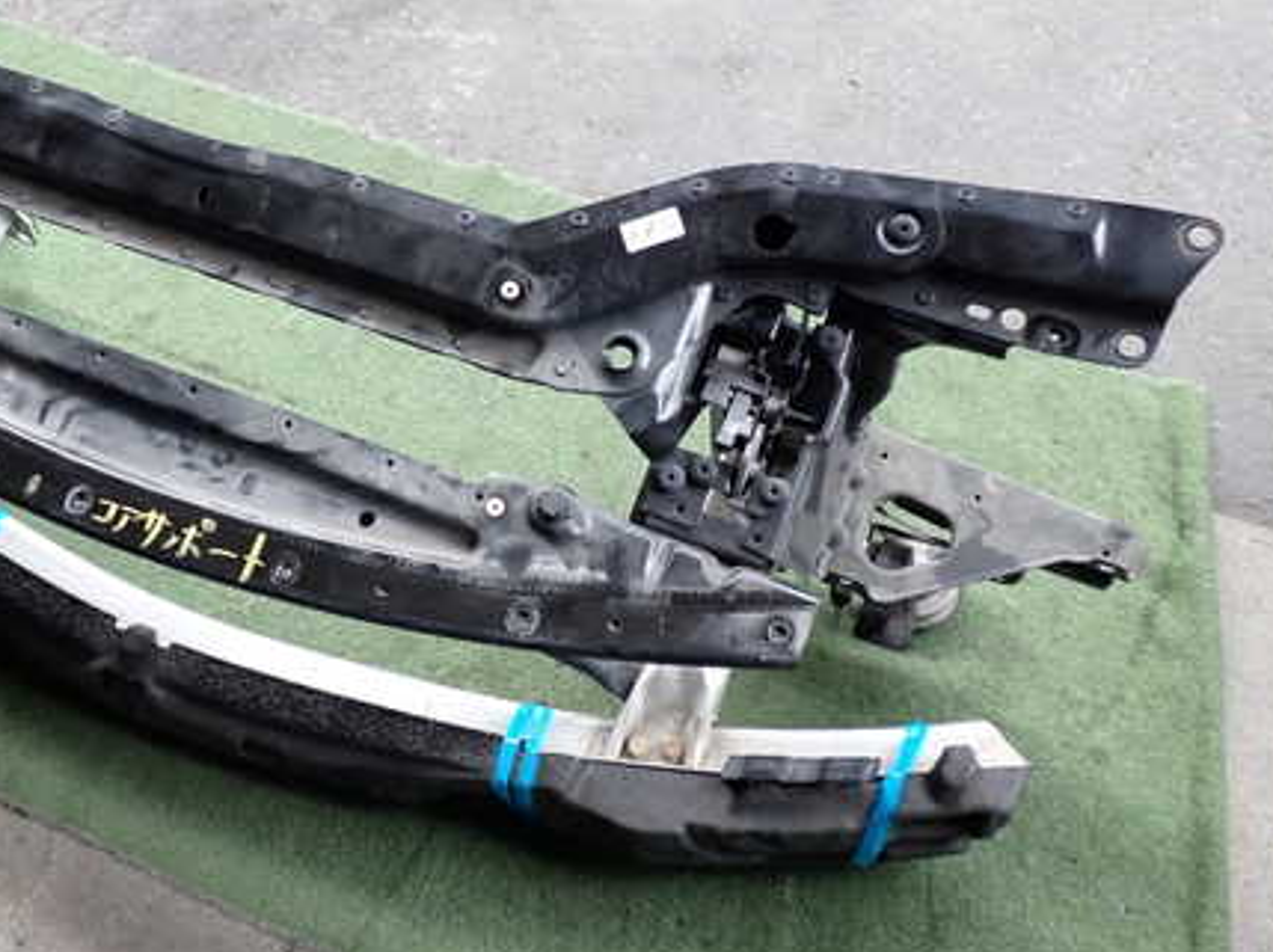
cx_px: 401
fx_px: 1543
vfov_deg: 34.2
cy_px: 380
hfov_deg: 44.0
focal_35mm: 42
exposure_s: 1/125
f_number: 2.3
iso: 200
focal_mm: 5.4
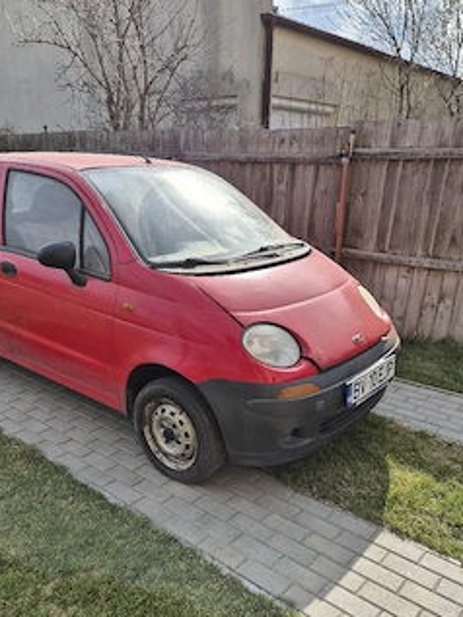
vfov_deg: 61.3
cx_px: 206
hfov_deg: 48.2
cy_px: 358
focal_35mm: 29
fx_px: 517
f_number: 1.8
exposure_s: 1/2000
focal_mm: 5.4
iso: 25
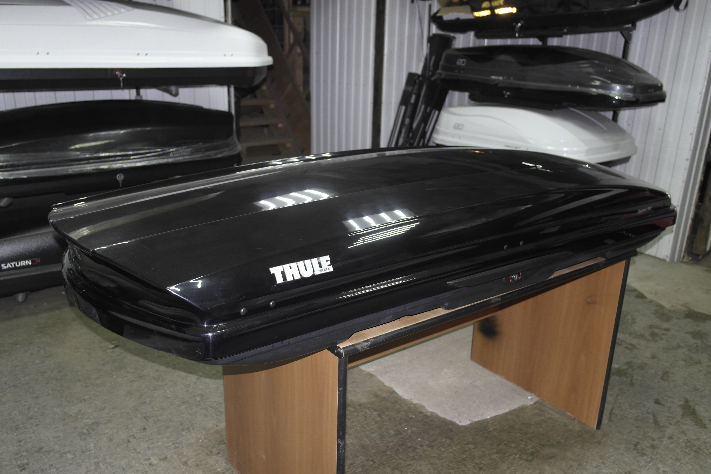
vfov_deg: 43.6
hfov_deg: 61.9
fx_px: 592
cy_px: 237
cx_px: 356
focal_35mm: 30
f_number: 3.5
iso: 200
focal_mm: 20
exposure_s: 1/40
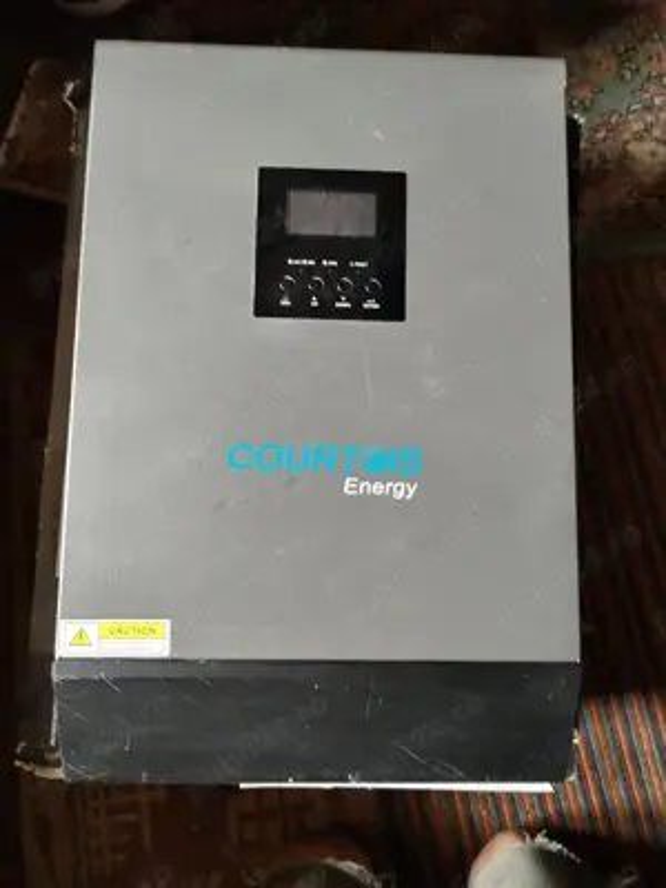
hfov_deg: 53.1
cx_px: 333
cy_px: 444
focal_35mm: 26
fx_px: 667
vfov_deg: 67.3
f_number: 1.8
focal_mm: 4.75
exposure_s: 1/25
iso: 769
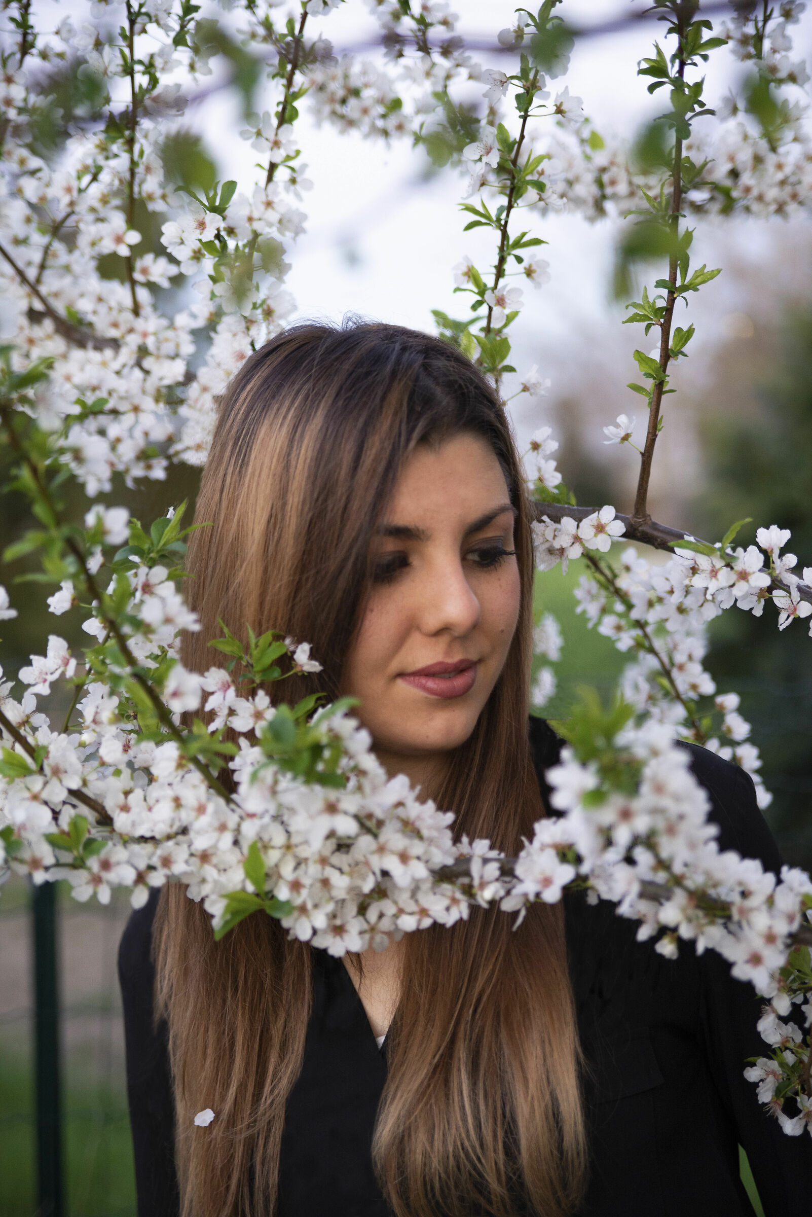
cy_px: 608
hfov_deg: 21.9
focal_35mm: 62
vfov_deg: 32.4
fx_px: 2096
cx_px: 406
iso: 1600
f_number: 2.8
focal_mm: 62
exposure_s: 1/50
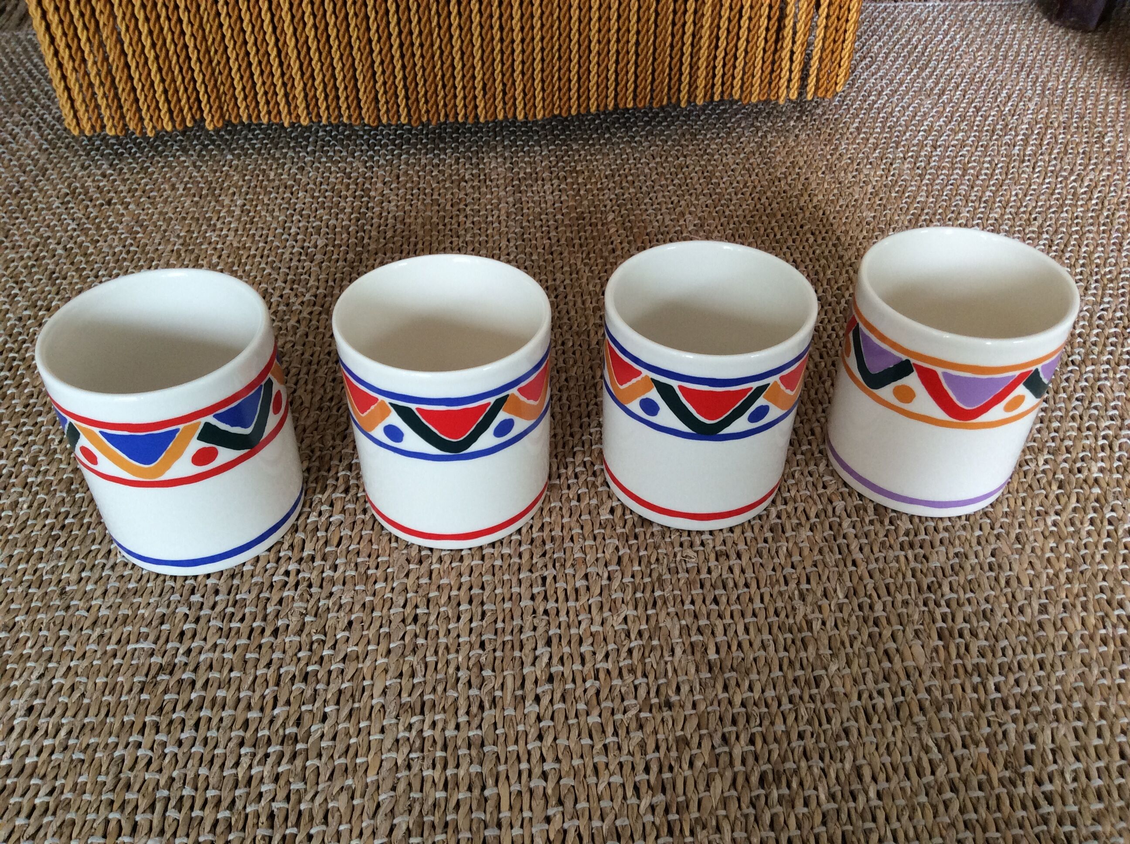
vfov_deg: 44.1
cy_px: 422
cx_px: 565
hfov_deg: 56.9
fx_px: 1043
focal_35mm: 32
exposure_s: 1/25
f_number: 2.4
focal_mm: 3.3
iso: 64
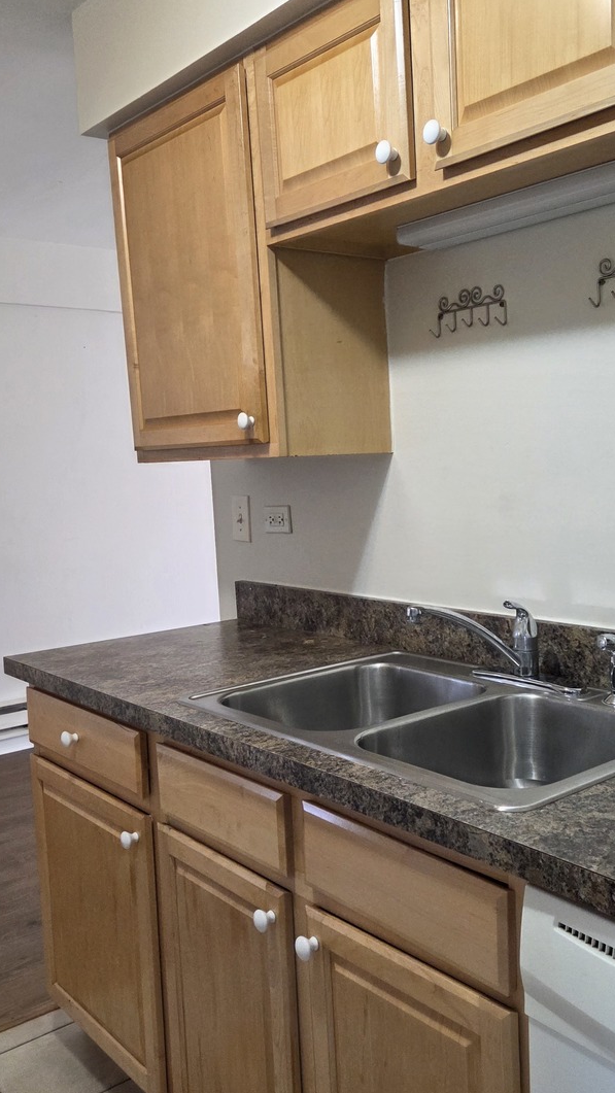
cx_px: 386
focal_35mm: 34
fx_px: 985
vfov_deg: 58.0
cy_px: 552
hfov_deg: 34.5
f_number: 1.8
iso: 400
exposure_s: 1/120
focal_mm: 5.4
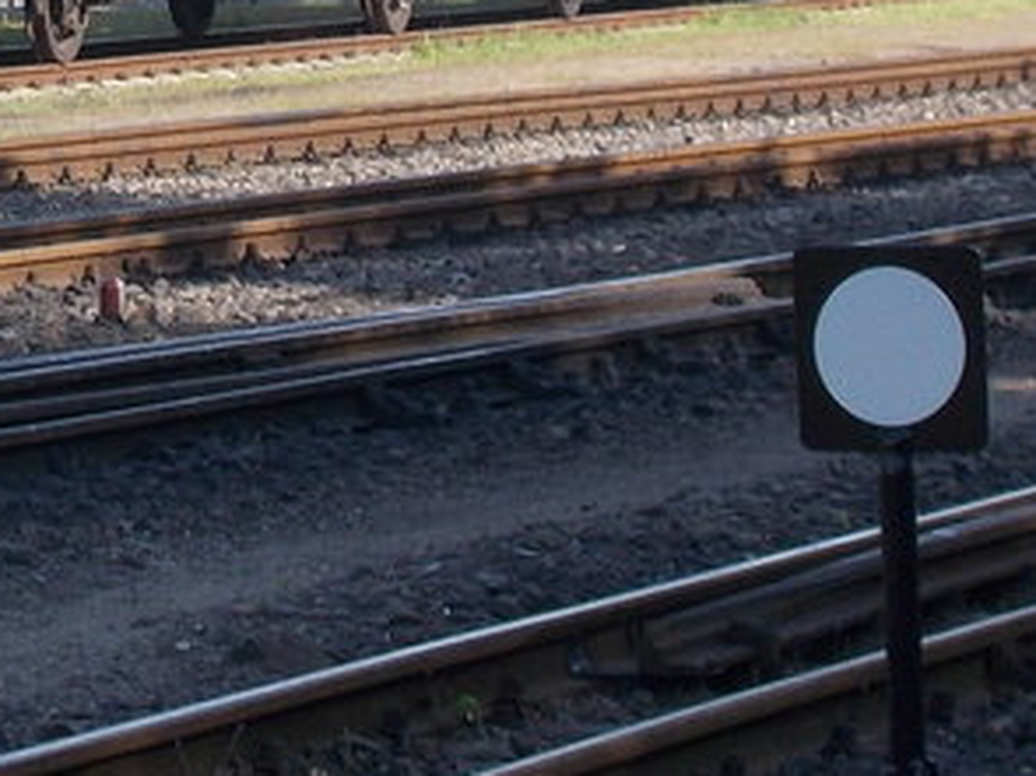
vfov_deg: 4.8
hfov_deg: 6.3
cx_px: -583
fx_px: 9244
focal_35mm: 309
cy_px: -249
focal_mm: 13.5
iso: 80
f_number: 5.8
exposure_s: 1/160
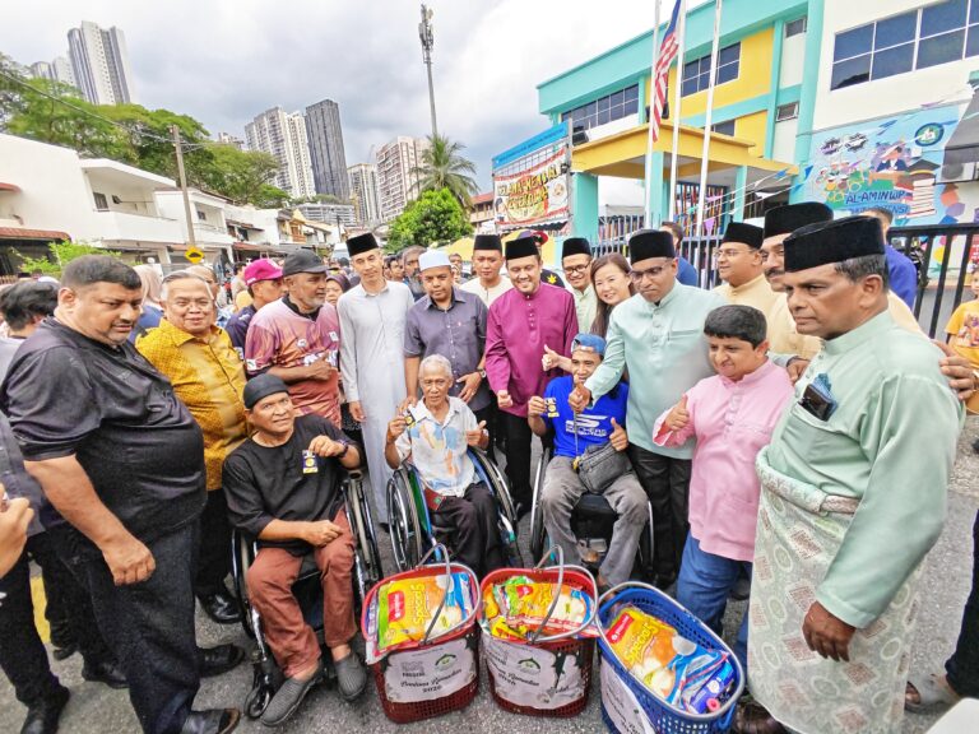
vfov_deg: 85.7
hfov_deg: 102.1
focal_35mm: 14
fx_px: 396
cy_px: 367
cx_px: 490
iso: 50
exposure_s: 1/140
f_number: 2
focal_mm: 1.82
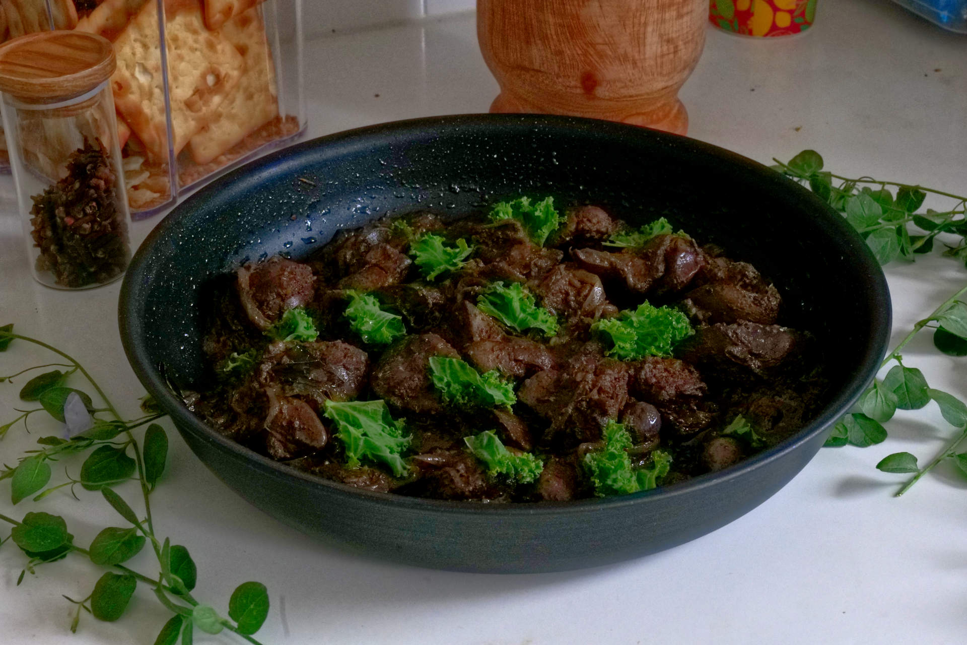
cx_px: 484
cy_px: 322
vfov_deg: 22.6
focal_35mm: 60
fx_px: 1612
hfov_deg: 33.4
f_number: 20
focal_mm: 60
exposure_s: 1/60
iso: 6400
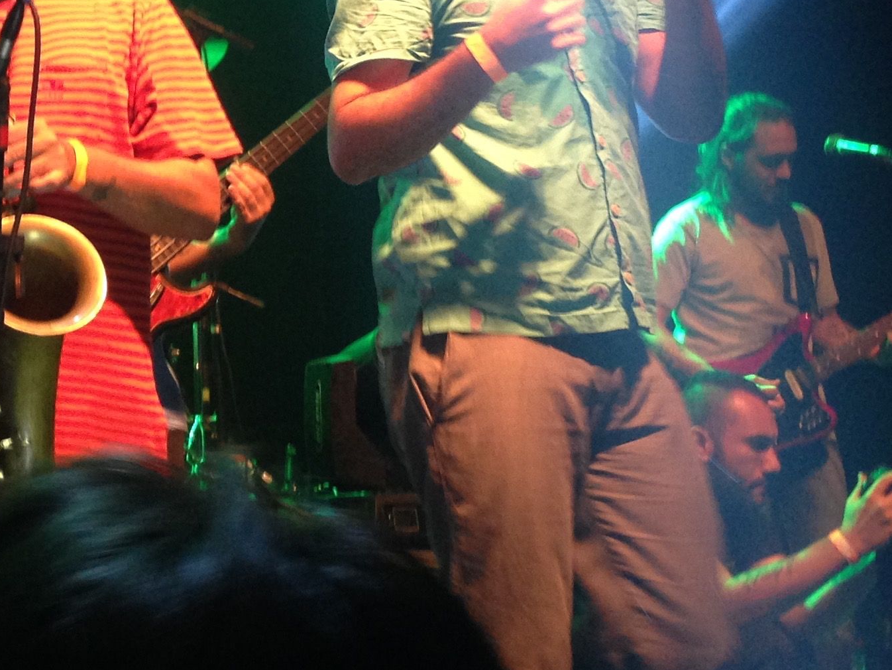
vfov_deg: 18.3
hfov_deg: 23.6
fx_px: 2062
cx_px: 55
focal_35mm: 80
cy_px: 128
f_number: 2.4
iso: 160
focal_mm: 4.12
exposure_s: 1/20
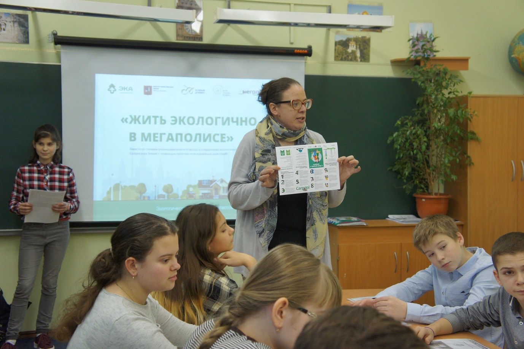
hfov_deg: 42.3
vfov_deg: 28.9
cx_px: 262
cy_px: 174
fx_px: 676
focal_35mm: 46
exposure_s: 1/50
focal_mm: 31
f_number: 4.5
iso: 800
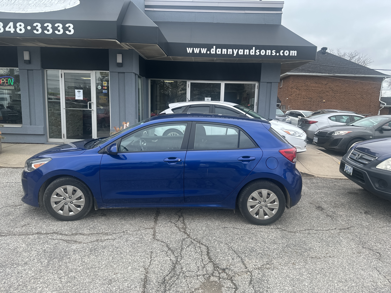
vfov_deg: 56.8
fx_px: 271
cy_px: 146
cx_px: 196
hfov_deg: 71.6
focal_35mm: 24
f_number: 1.78
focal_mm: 6.86
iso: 80
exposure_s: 1/1131
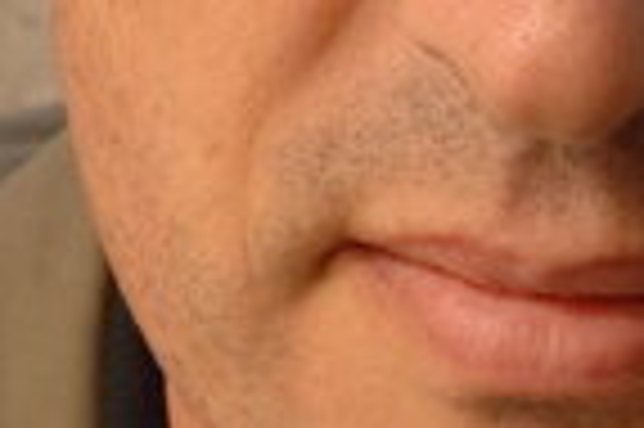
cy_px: 72
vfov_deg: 5.0
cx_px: 311
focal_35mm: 272
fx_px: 4860
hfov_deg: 7.6
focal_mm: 24
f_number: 5.3
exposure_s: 1/125
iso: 100
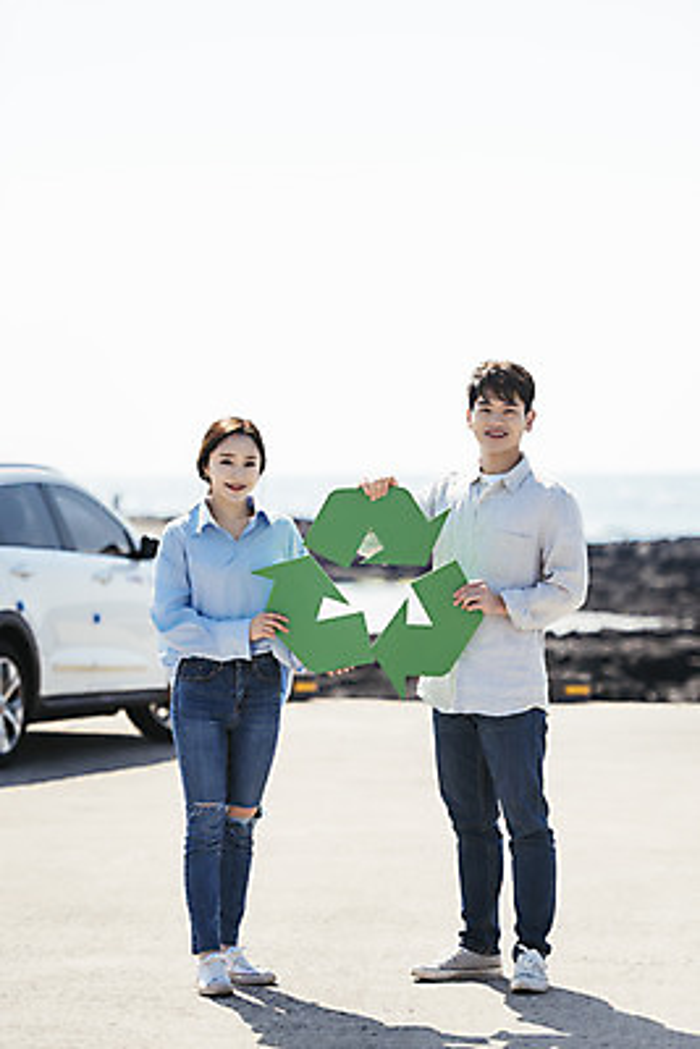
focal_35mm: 122
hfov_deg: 11.2
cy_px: 524
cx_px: 350
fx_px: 3555
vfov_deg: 16.8
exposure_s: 1/2000
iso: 100
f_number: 2.8
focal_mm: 122
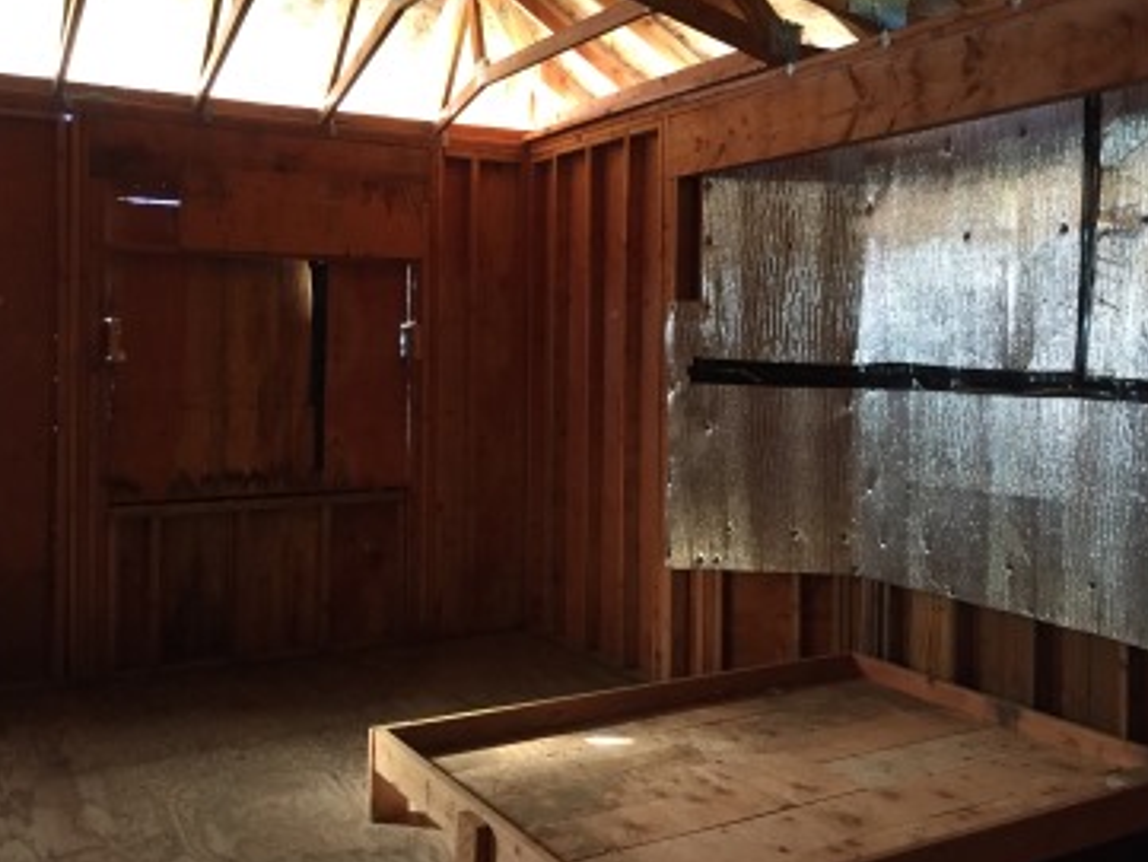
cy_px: 359
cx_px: 674
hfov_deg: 51.1
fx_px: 1194
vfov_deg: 39.6
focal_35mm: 36
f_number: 2.2
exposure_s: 1/24
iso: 250
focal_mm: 4.15
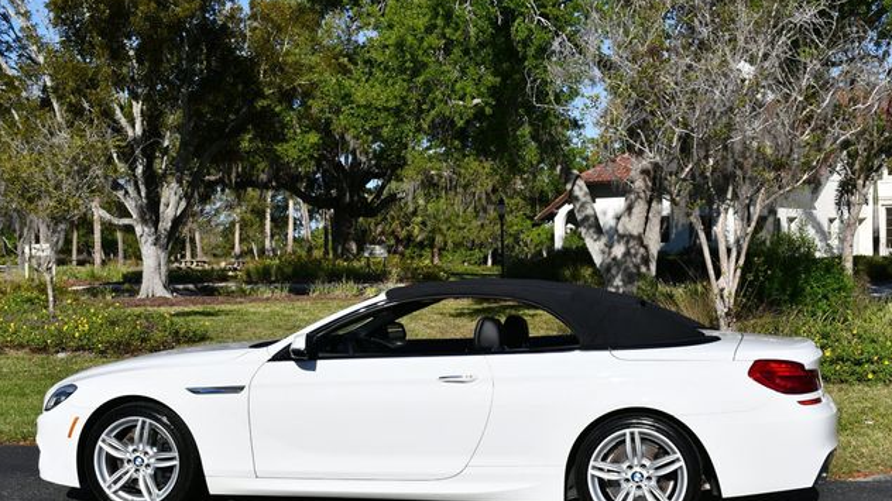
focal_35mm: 51
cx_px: 450
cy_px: 296
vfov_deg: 23.4
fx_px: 1206
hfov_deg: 40.6
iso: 100
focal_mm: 24
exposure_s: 1/320
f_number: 9
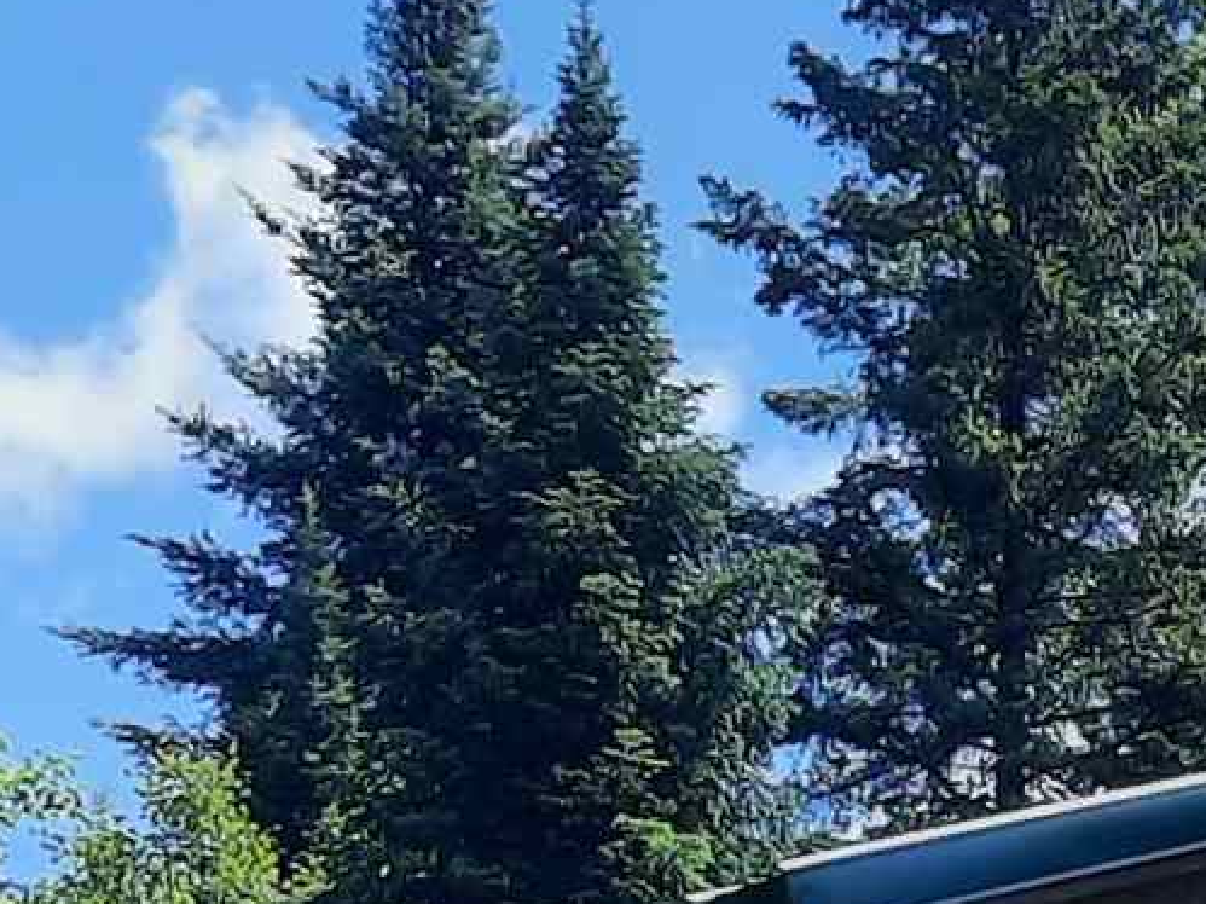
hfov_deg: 12.0
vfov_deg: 8.8
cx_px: 1991
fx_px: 5364
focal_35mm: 154
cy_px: 2096
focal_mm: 4.6
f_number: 2
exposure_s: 1/923
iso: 32
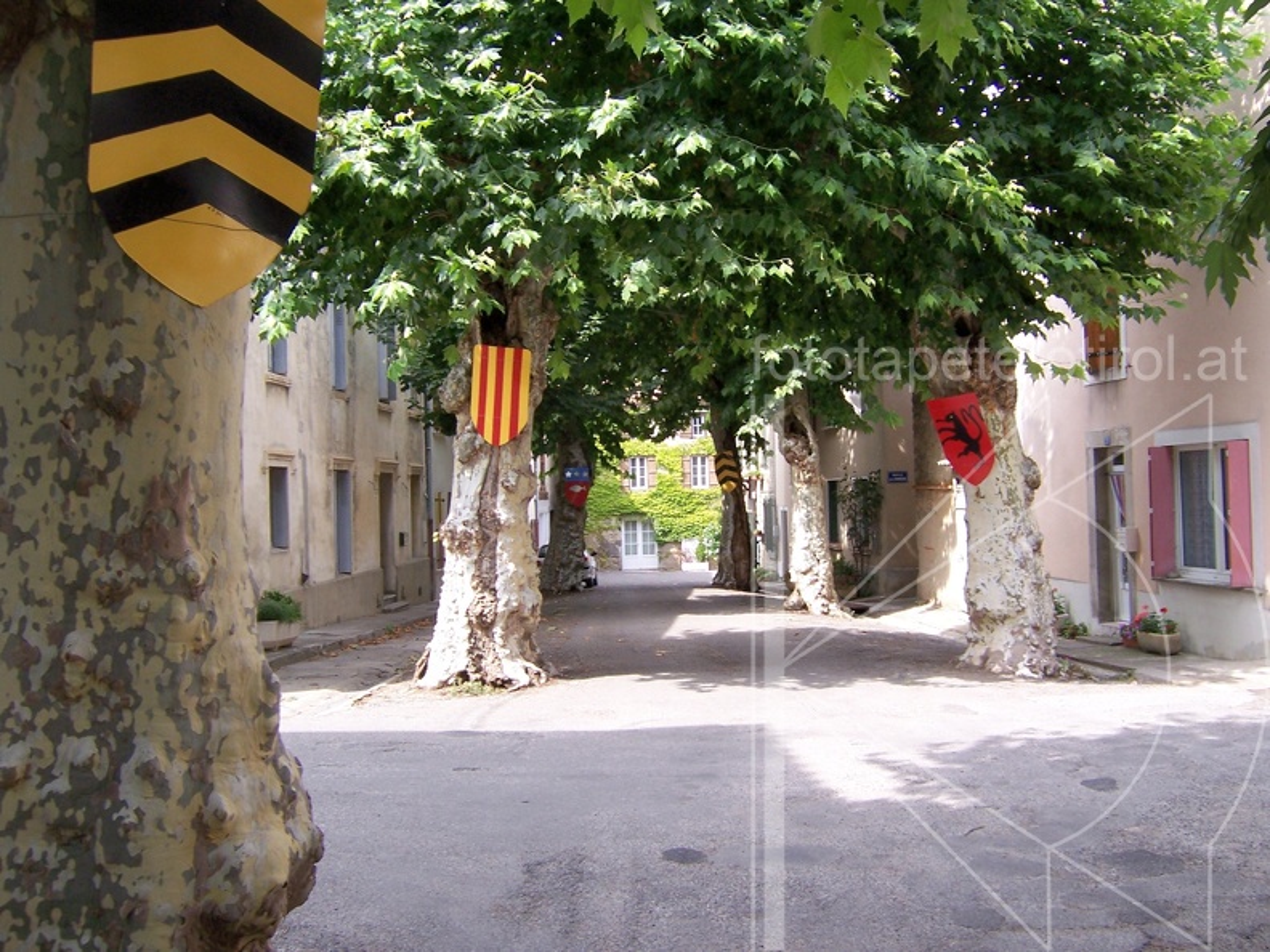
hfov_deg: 55.4
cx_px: 635
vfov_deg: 42.9
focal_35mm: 33
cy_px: 476
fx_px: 1211
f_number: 3.4
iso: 80
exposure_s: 1/125
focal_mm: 5.5
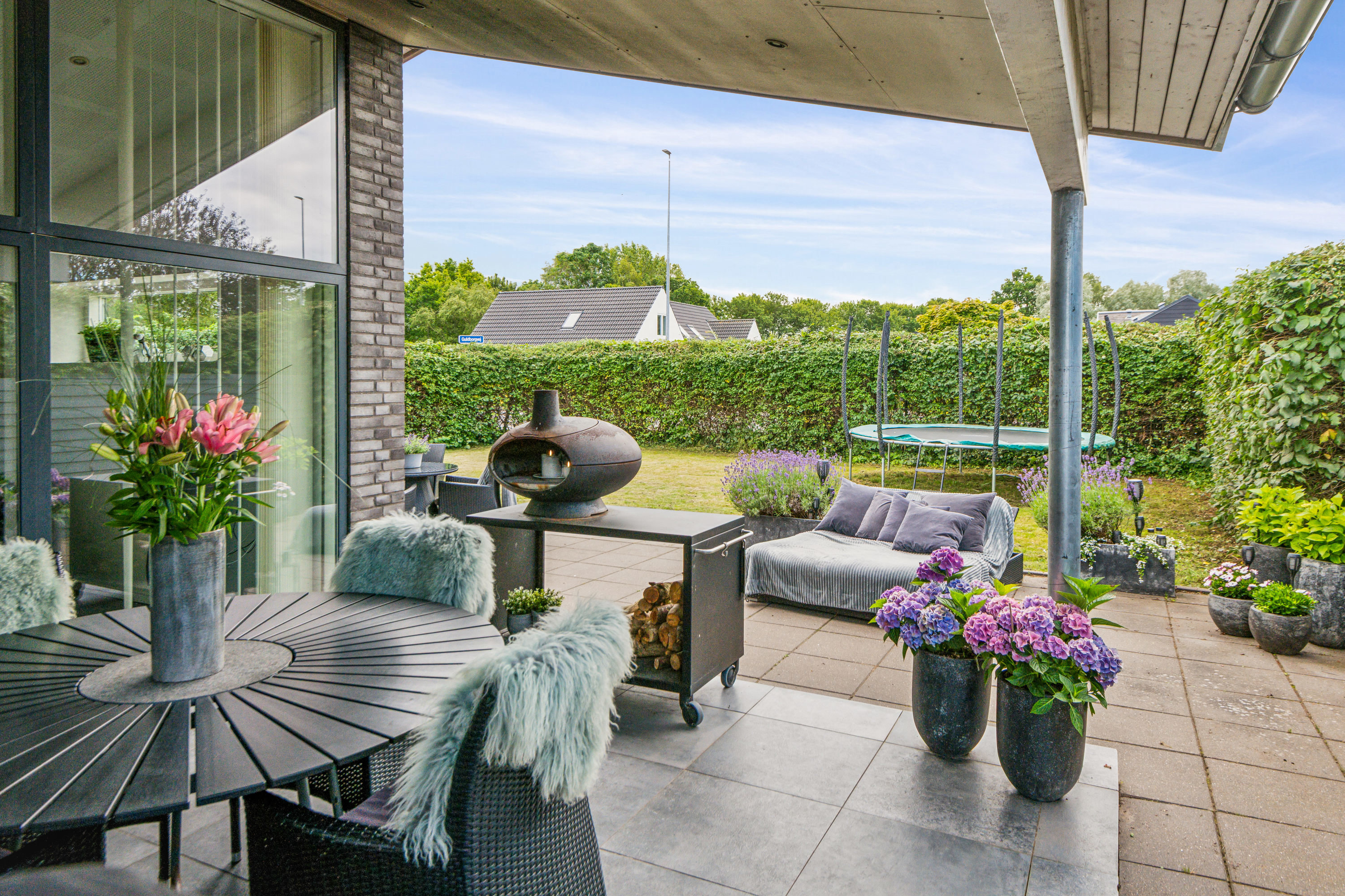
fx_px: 822
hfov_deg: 78.6
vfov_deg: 57.2
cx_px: 672
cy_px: 448
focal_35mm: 22
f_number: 11
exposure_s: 1/250
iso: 1600
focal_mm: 22
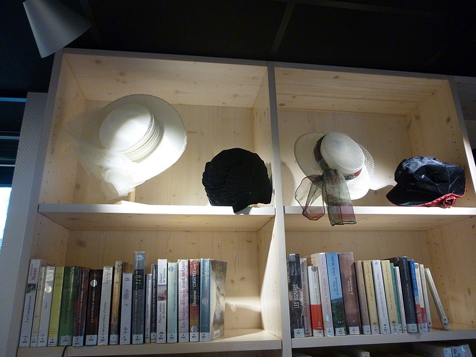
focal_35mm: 25
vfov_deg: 54.9
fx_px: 344
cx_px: 238
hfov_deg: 69.4
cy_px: 178
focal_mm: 4.5
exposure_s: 1/60
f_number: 3.1
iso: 320
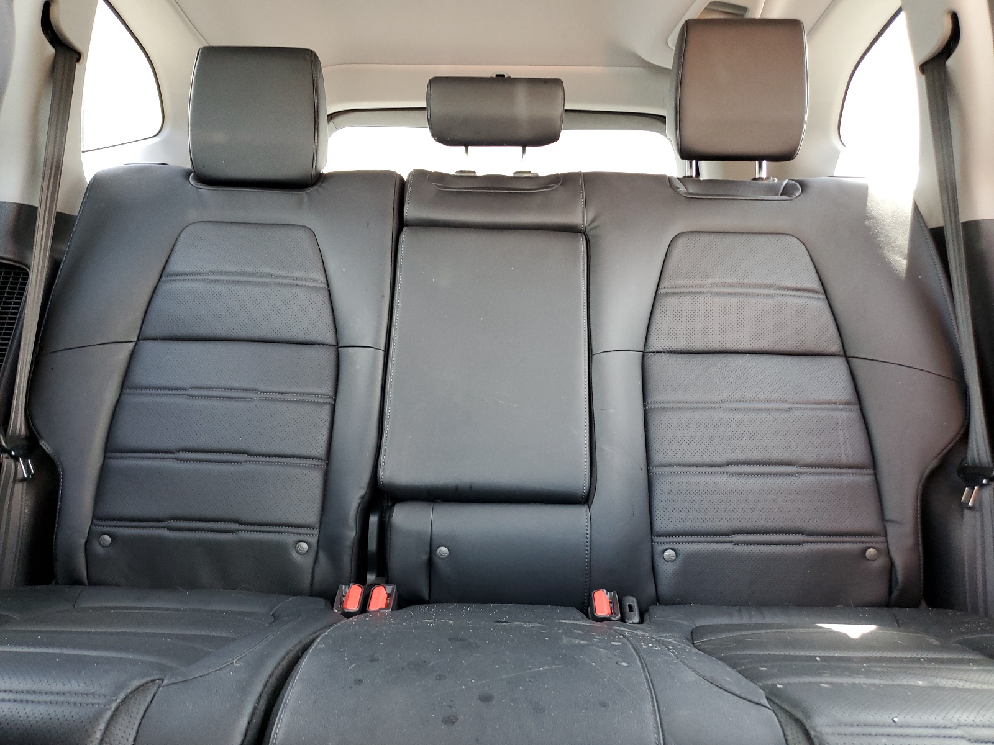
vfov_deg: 53.1
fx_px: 747
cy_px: 372
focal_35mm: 26
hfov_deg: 67.3
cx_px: 497
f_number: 1.5
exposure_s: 1/50
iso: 122
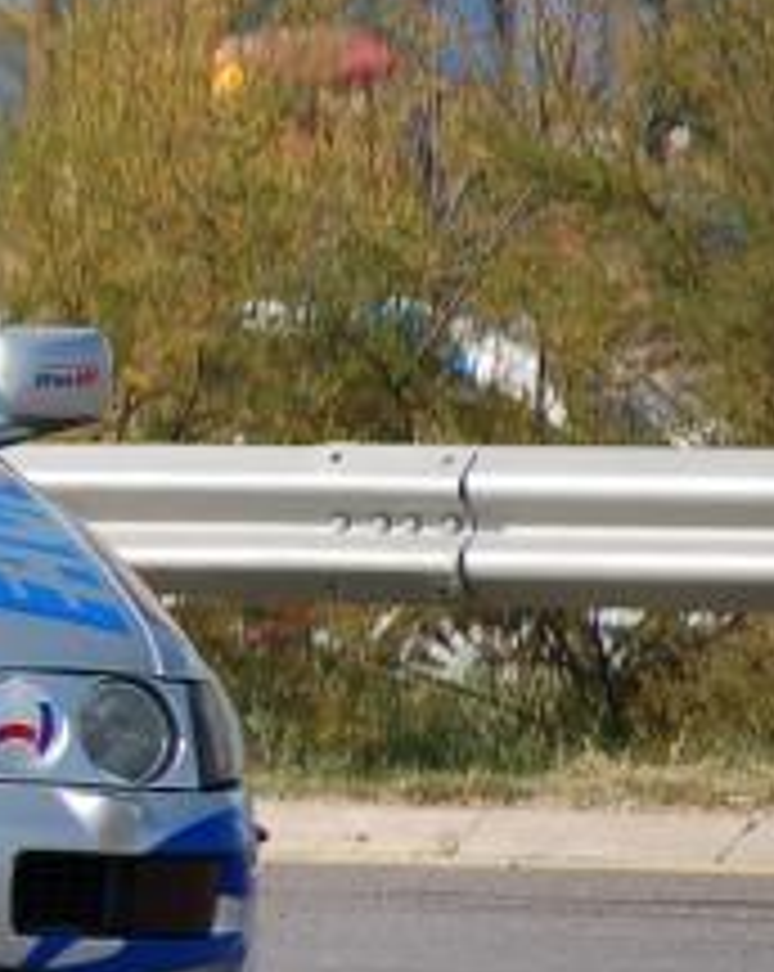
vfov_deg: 2.4
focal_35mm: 802
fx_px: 23030
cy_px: 538
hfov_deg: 1.9
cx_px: -909
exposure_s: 1/1000
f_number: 4.8
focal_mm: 120
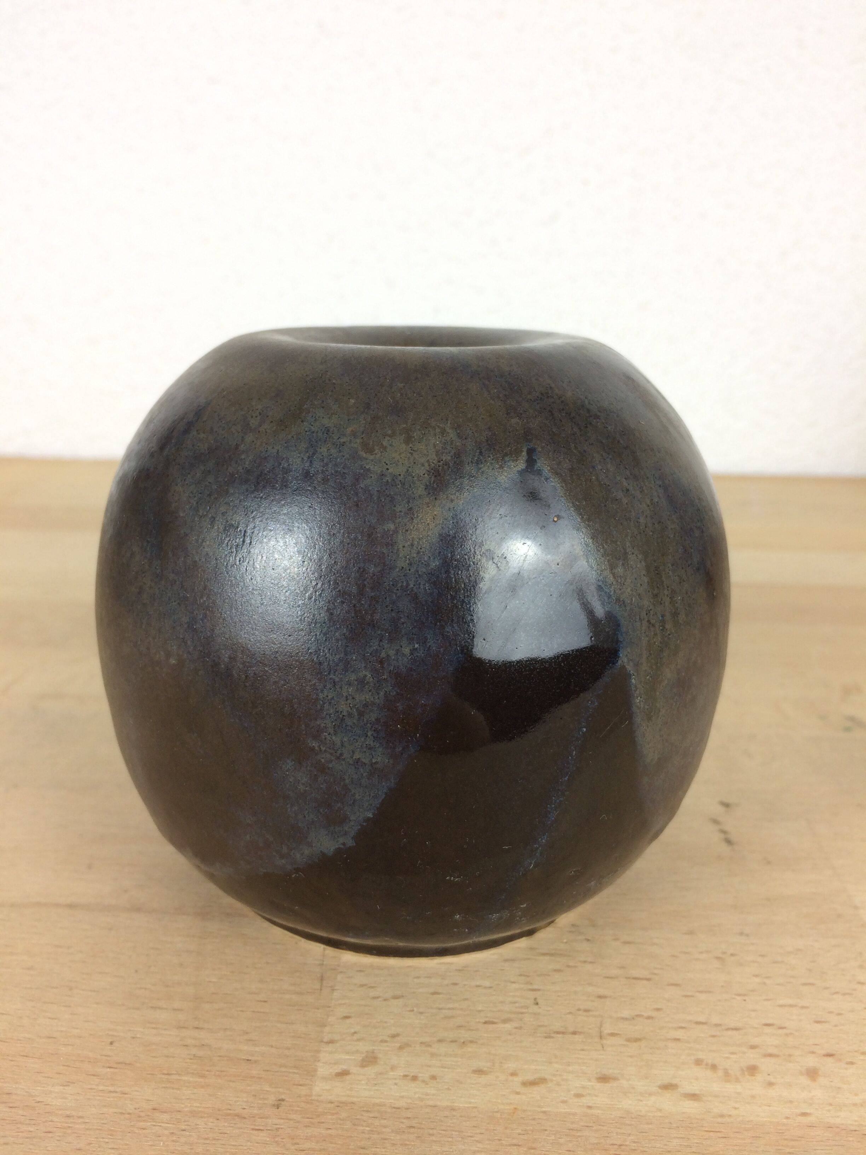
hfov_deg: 48.2
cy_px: 578
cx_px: 433
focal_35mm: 29
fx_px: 967
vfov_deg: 61.7
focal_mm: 4.15
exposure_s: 1/50
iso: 50
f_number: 2.2
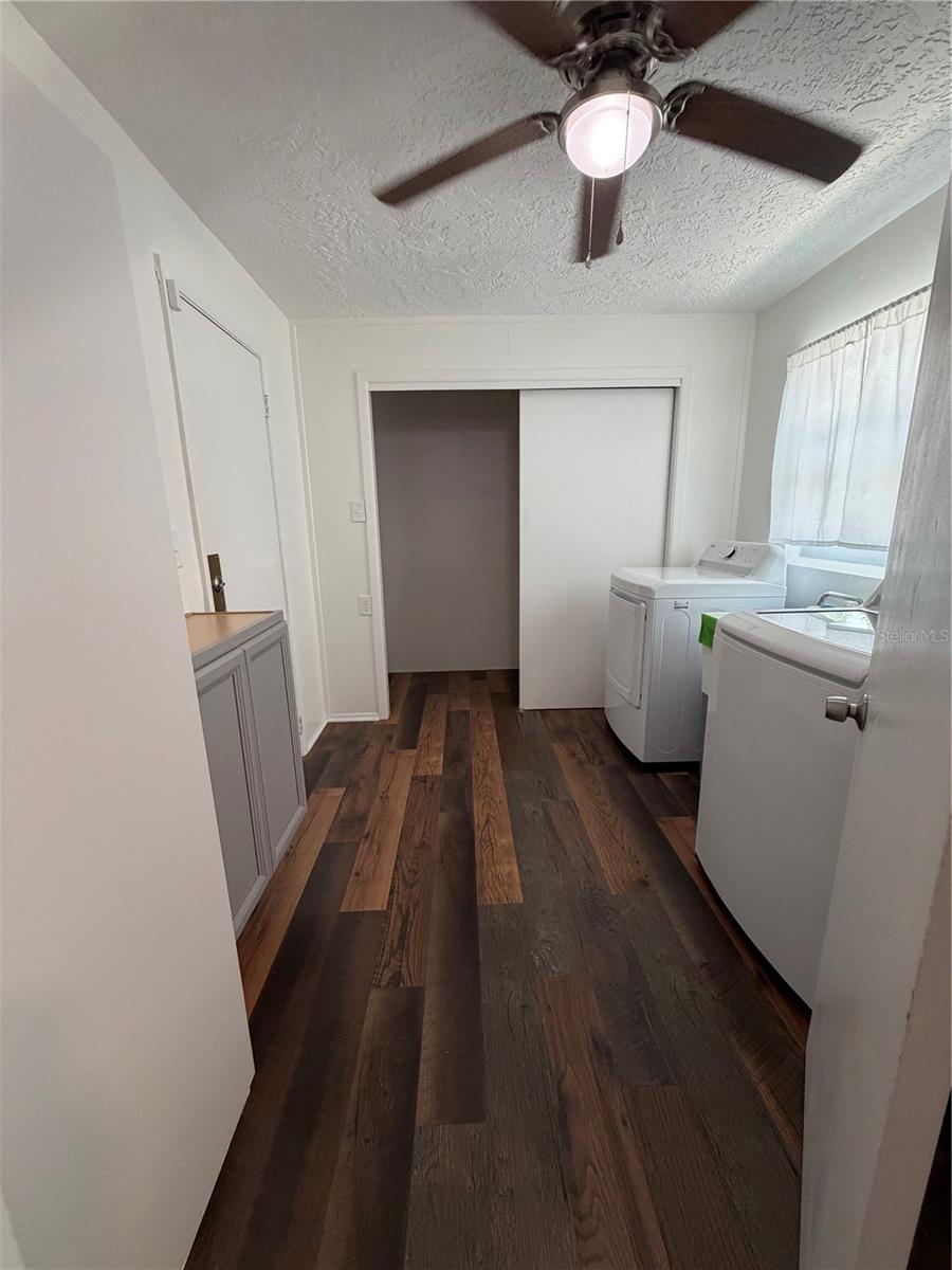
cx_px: 476
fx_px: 513
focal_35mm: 14
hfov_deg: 85.7
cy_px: 635
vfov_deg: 102.1
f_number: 2.2
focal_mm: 2.22
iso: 250
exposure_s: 1/120
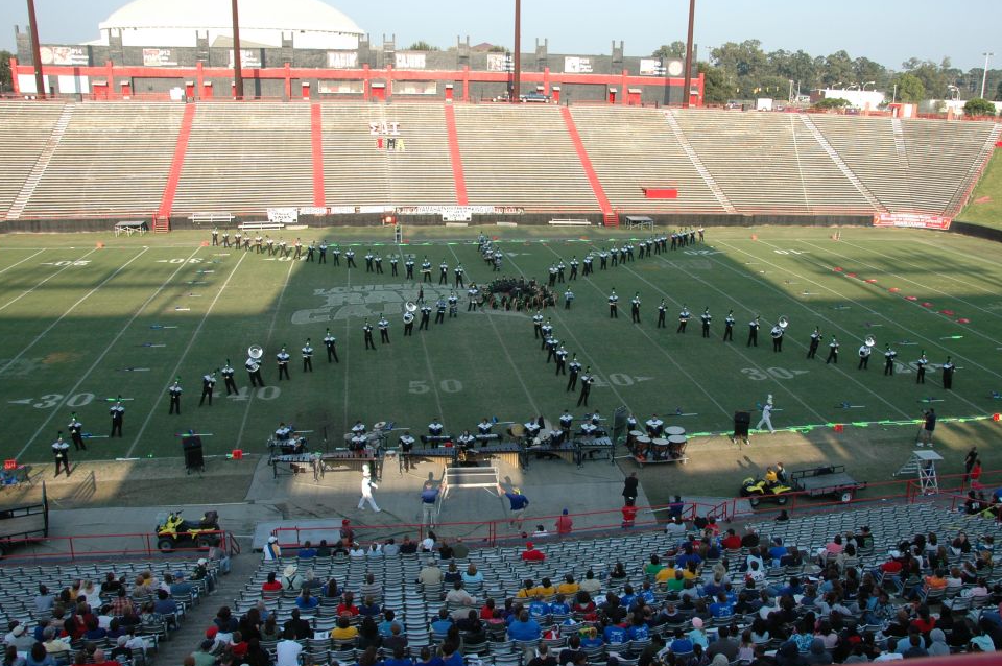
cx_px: 526
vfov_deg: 41.0
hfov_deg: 58.7
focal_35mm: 32
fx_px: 890
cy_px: 317
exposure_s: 1/200
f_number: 7.1
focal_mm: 20
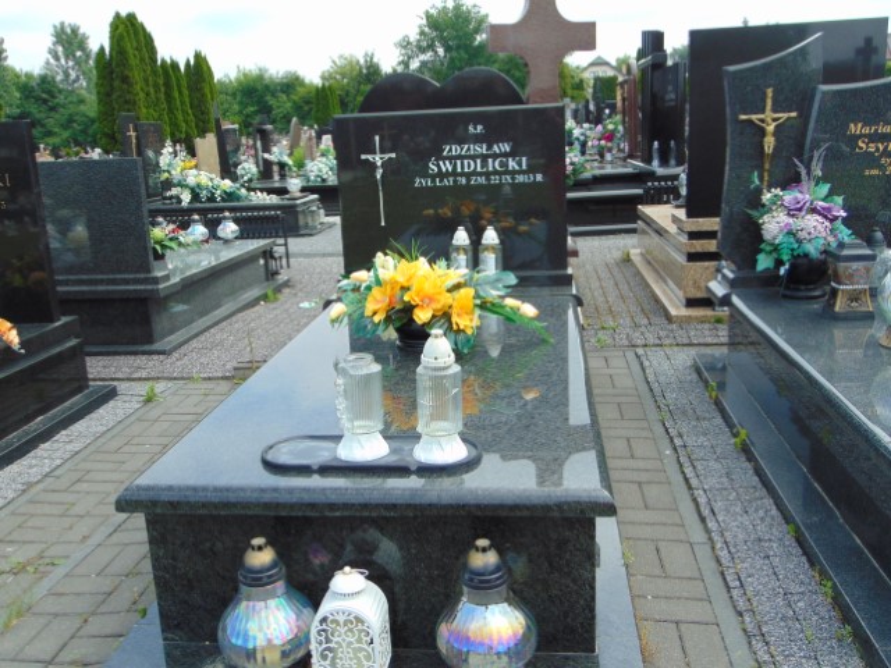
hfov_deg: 55.4
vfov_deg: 42.9
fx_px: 849
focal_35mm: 33
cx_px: 446
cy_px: 334
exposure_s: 1/500
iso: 80
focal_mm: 5.8
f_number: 3.2
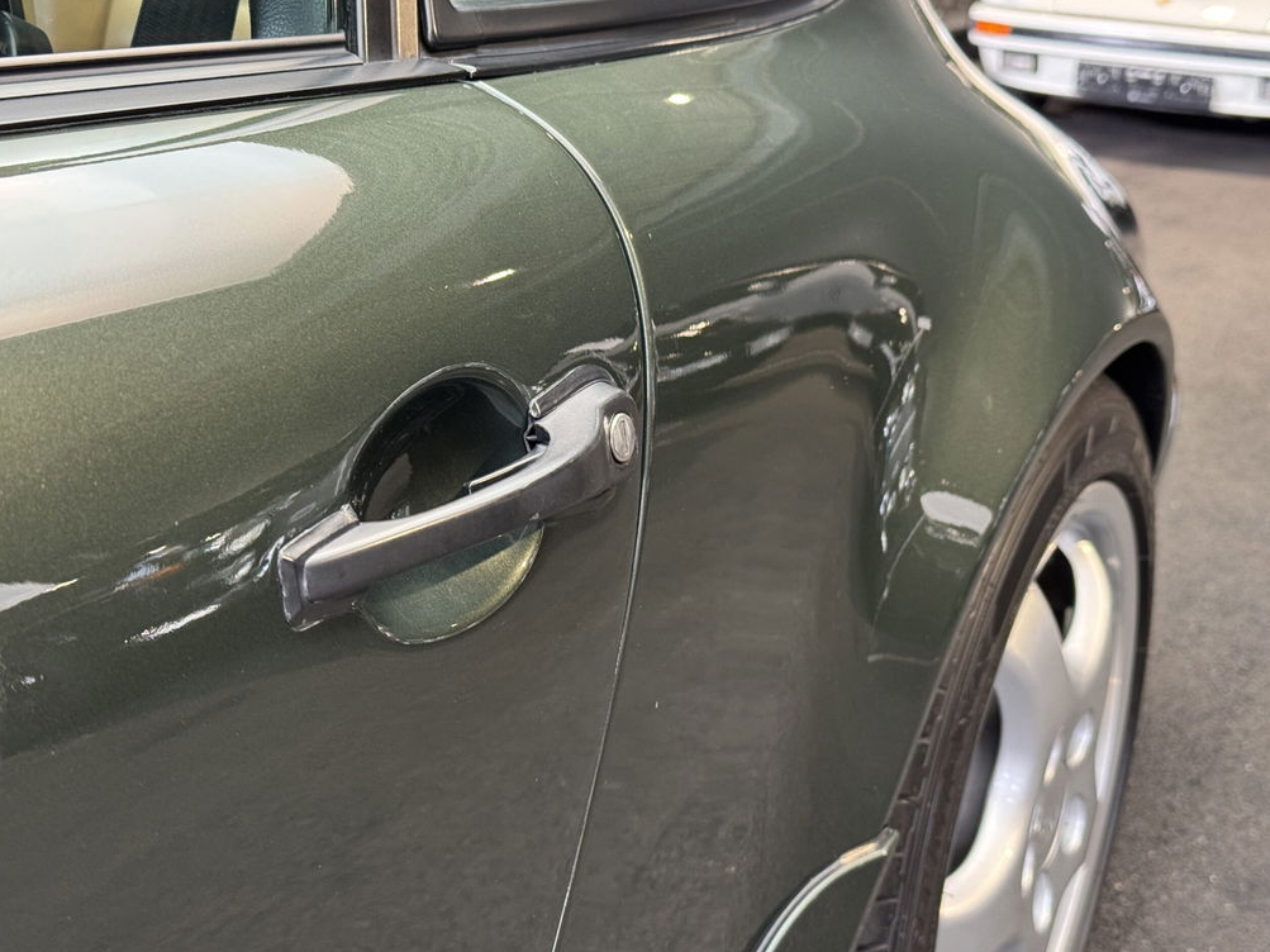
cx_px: 636
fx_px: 1798
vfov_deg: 29.7
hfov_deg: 38.9
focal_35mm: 49
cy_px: 480
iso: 320
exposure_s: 1/33
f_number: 1.78
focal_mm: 6.76
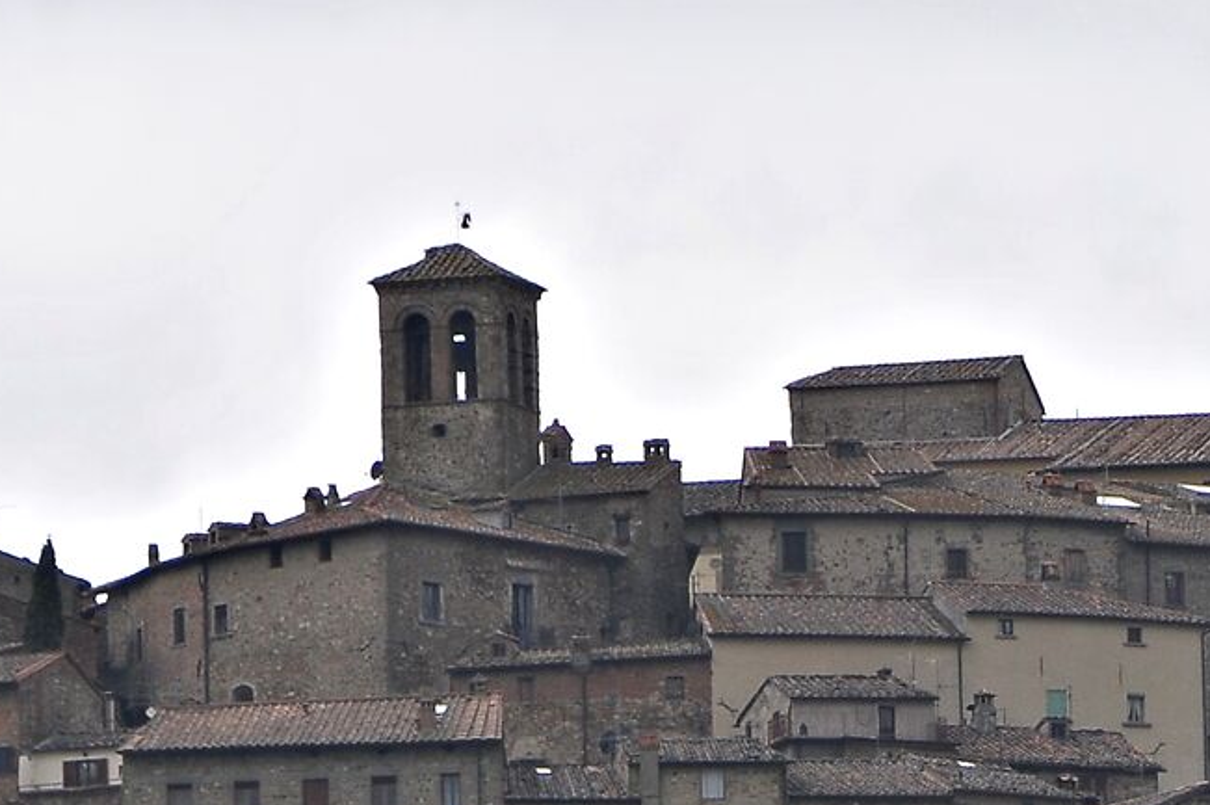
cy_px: 998
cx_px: 954
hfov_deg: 3.3
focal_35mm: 619
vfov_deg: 2.2
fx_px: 20789
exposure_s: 1/250
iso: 200
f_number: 8
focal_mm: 112
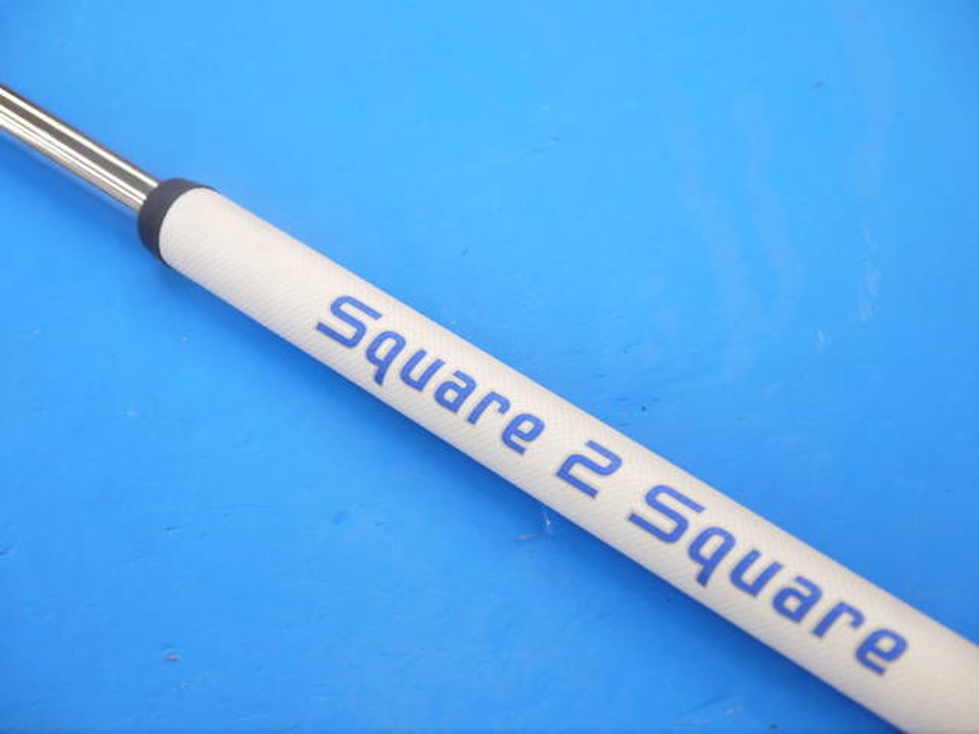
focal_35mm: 84
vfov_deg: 17.6
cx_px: 490
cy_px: 367
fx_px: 2376
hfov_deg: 23.3
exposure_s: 1/80
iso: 500
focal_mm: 42
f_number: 5.6
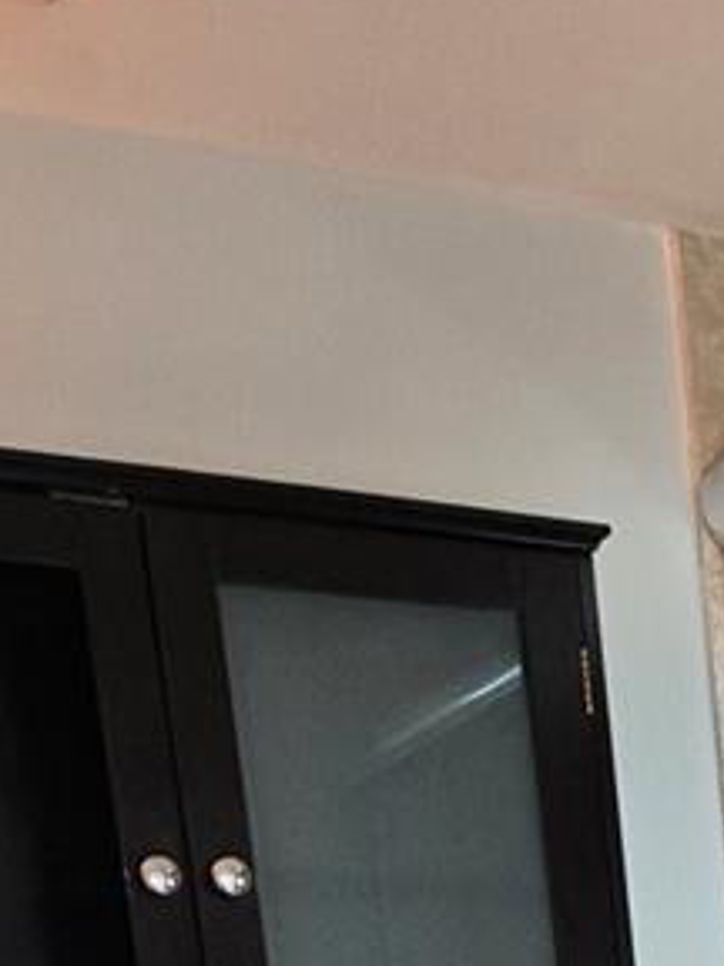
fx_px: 2677
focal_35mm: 96
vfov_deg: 16.1
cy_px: 1912
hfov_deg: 13.6
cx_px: 1337
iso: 250
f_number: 1.8
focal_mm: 5.4
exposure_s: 1/120
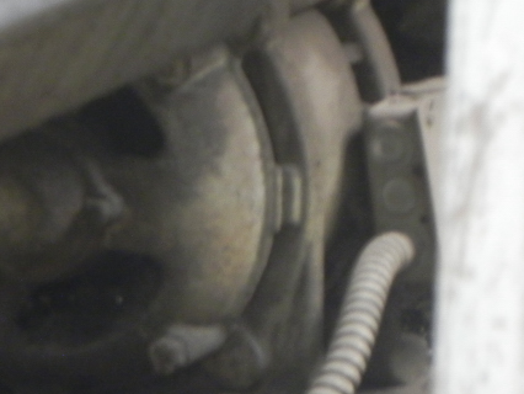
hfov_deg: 6.4
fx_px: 4665
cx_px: 128
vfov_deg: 4.8
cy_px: 260
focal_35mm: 308
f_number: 4.5
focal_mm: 25.7
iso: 400
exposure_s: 1/5.5
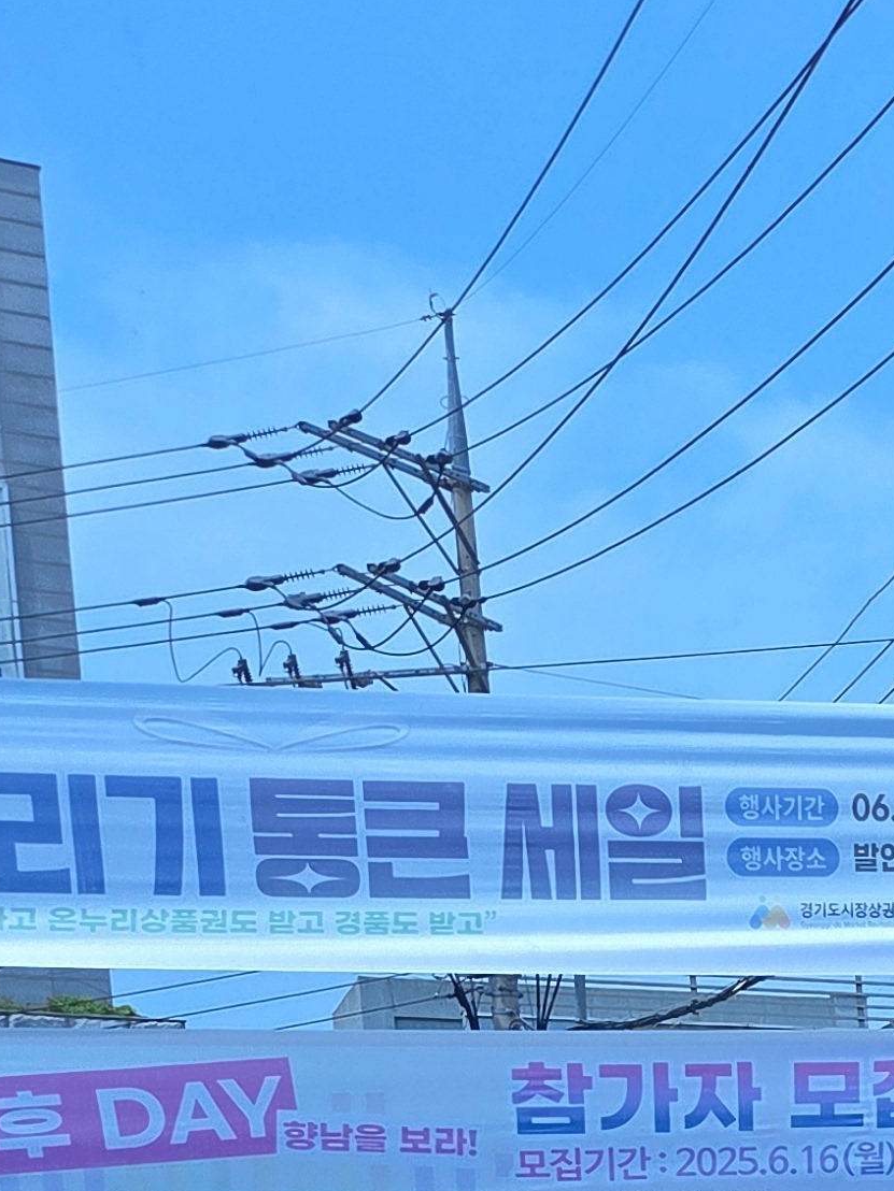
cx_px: 1602
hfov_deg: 15.4
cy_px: 1714
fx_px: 2858
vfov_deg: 20.6
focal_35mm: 83
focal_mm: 5.4
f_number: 1.8
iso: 80
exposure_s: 1/912
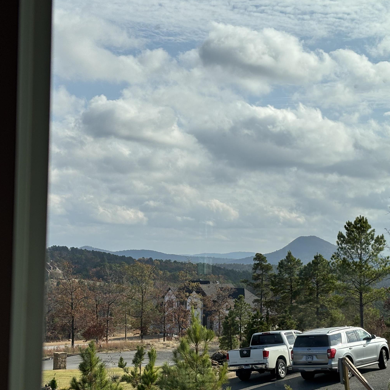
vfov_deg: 24.6
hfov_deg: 24.6
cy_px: 210
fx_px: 892
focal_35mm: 70
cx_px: 224
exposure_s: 1/4425
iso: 40
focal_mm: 5.96
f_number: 1.6
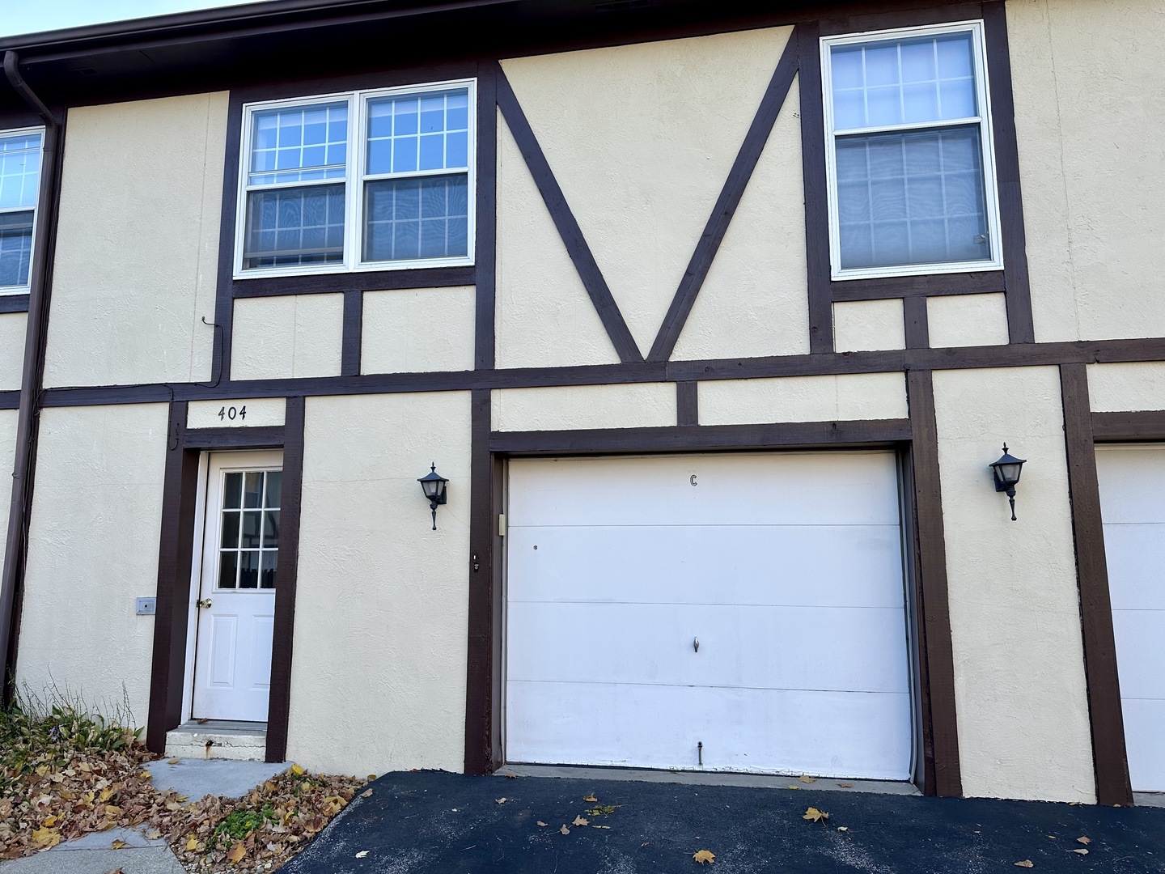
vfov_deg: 56.8
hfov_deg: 71.6
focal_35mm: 24
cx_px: 582
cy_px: 437
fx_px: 808
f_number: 1.78
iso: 80
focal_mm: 6.86
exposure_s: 1/650
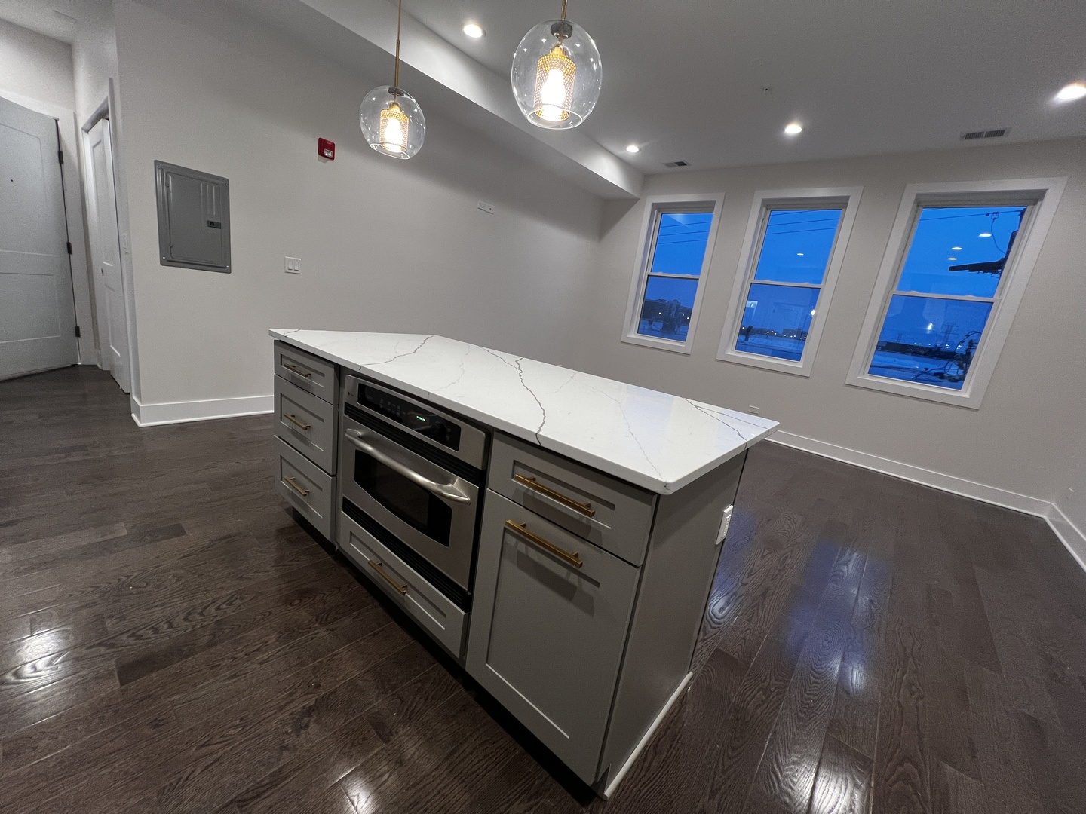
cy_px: 407
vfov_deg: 89.9
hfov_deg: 106.2
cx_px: 543
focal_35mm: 13
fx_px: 408
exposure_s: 1/60
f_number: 1.8
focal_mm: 1.57
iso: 160
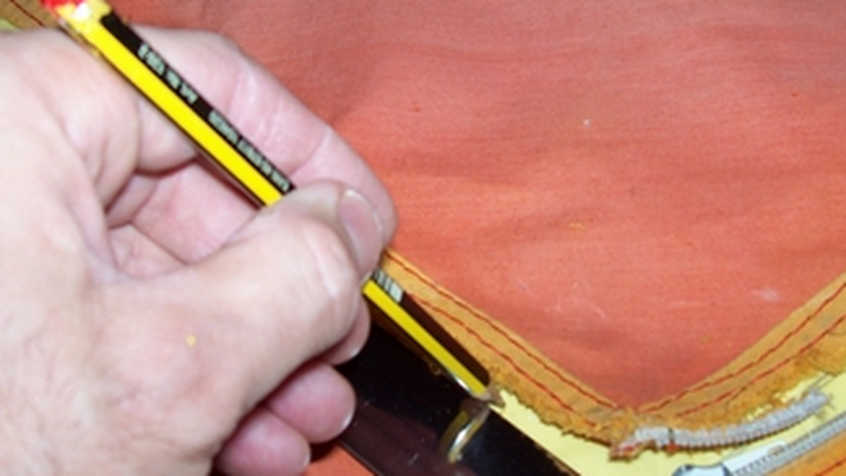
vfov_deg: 21.1
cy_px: 235
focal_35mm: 57
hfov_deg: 36.6
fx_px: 1279
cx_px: 461
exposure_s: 1/64
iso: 80
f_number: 2.7
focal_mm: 5.6
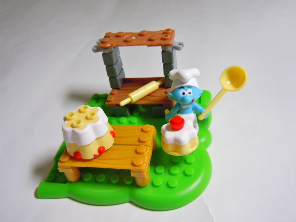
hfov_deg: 60.0
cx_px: 148
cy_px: 111
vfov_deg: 46.8
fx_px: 257
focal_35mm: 30
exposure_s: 1/60
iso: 400
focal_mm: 5.4
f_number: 3.5
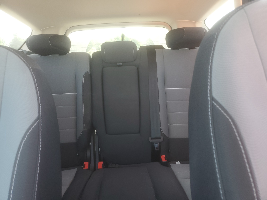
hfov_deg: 67.3
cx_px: 134
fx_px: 201
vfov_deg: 53.1
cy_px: 100
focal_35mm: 26
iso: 67
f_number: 1.5
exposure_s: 1/60.2
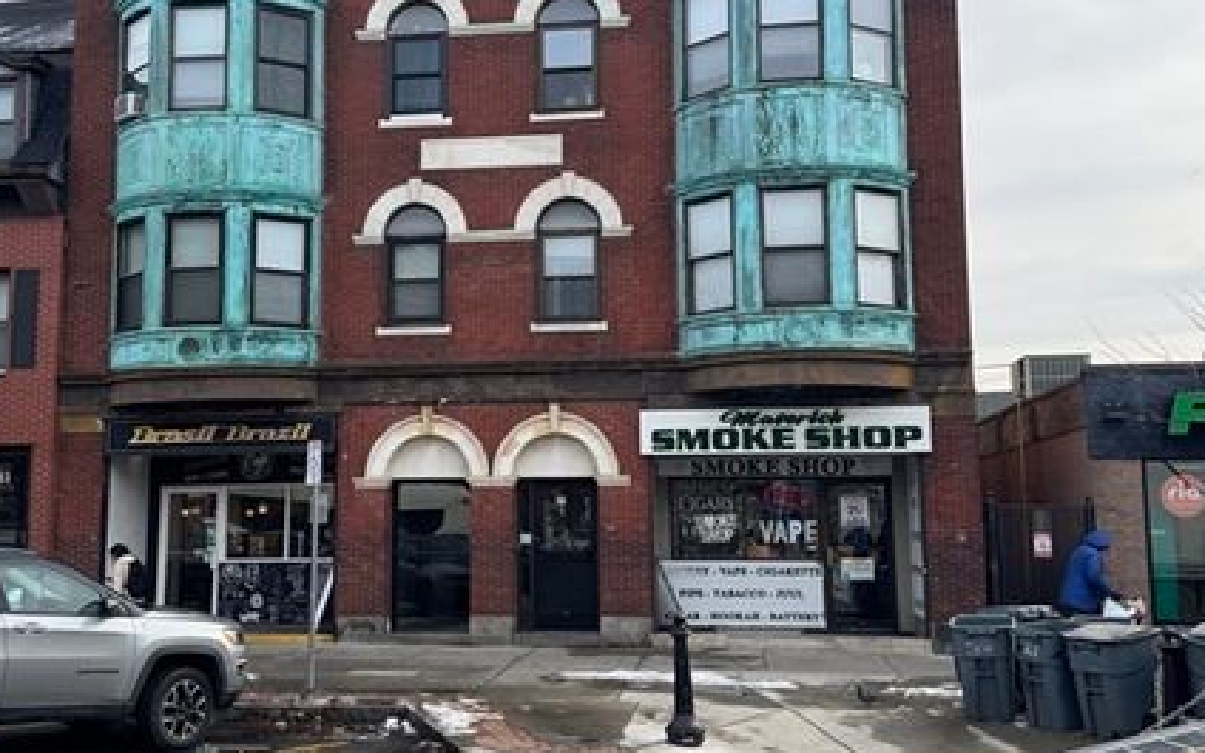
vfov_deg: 32.0
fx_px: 1314
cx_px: 534
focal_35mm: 40
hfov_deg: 49.2
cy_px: 354
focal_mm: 6.76
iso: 80
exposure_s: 1/1869
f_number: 1.78
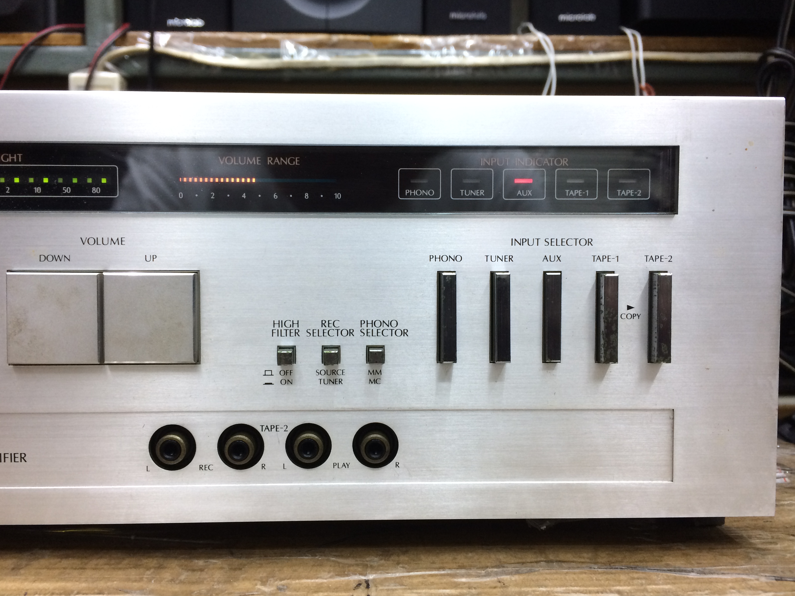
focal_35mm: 30
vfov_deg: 46.8
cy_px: 291
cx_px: 387
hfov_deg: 60.0
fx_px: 689
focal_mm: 4.15
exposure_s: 1/33
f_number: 2.2
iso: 125
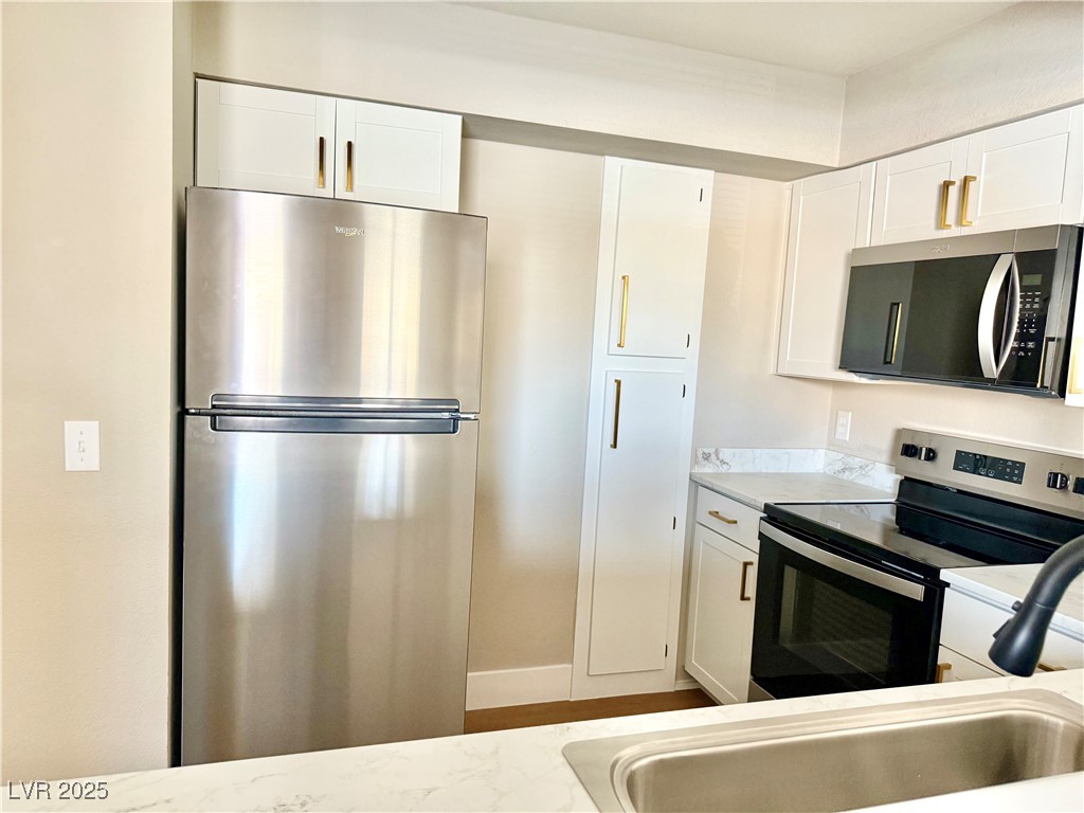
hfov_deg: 71.6
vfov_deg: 56.8
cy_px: 406
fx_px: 752
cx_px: 542
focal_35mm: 24
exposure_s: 1/60
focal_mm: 6.76
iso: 320
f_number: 1.78
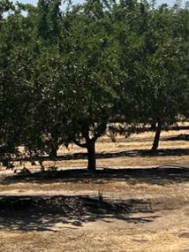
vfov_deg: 14.1
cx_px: -14
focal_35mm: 137
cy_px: -8
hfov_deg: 10.7
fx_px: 997
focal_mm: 5.7
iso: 50
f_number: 1.5
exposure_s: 1/6211
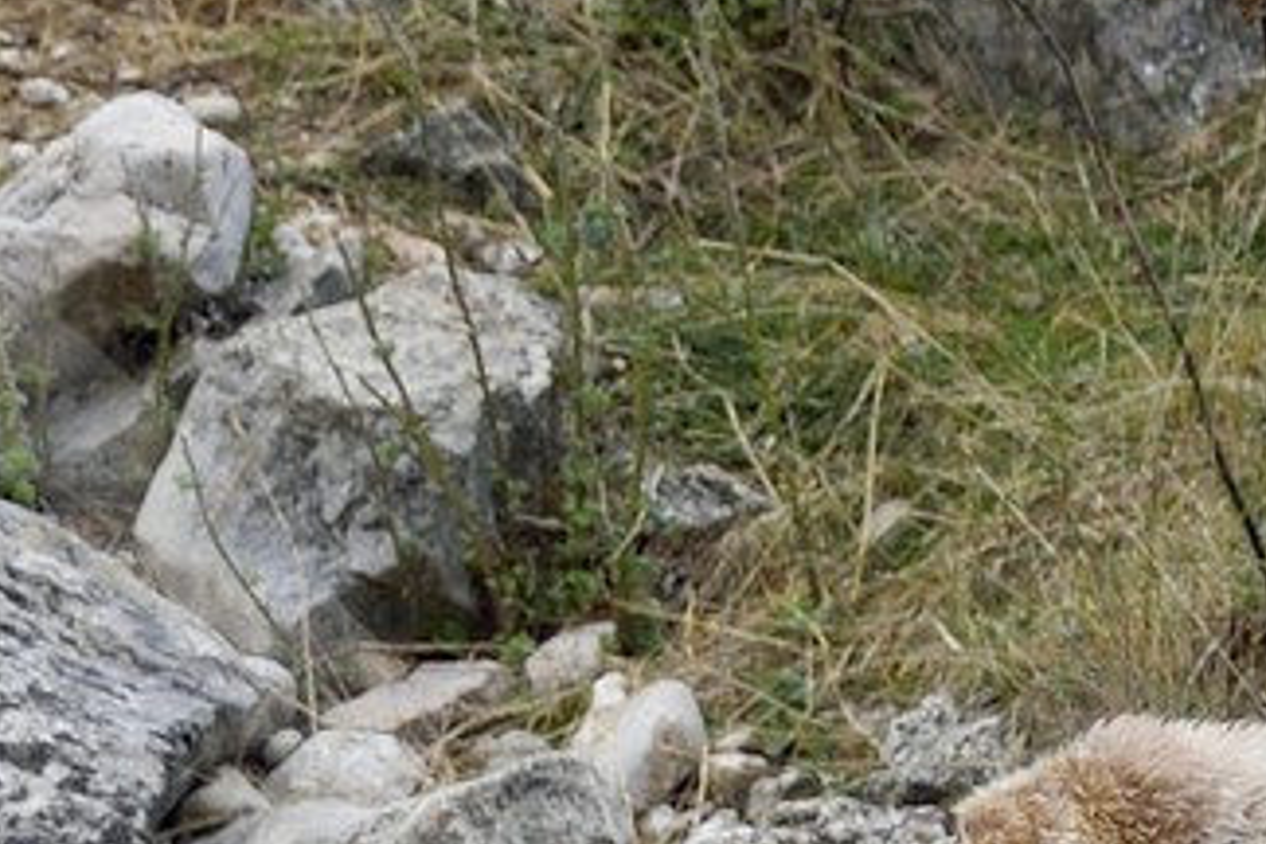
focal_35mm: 816
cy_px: 1590
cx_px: -946
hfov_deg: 2.5
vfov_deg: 1.7
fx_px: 28694
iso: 400
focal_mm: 165
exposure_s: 1/320
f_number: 6.3
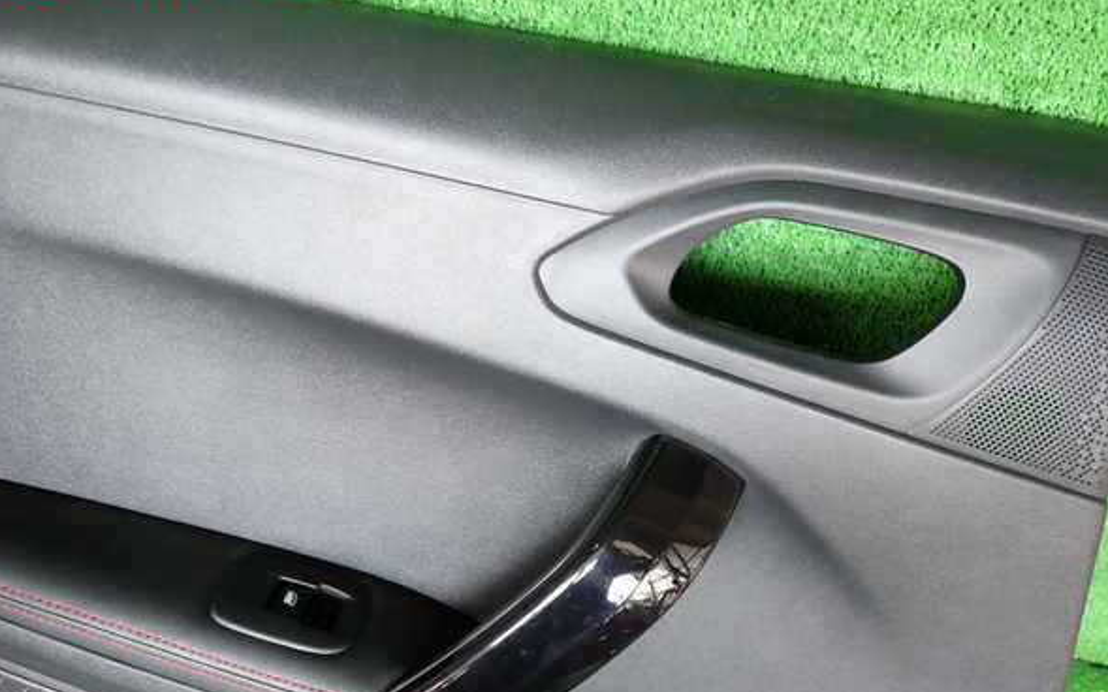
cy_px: 376
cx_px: 546
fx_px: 815
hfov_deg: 68.4
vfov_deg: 46.0
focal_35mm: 27
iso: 125
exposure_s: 1/60
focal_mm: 4.5
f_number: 2
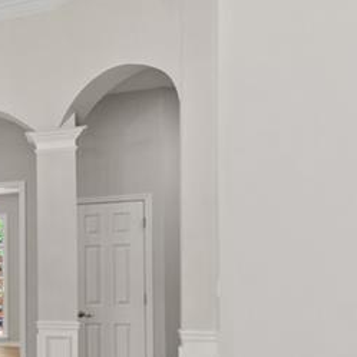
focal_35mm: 56
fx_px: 653
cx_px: -317
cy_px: 281
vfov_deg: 29.9
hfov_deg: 20.0
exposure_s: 1/30
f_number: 6.3
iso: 1250
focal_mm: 16
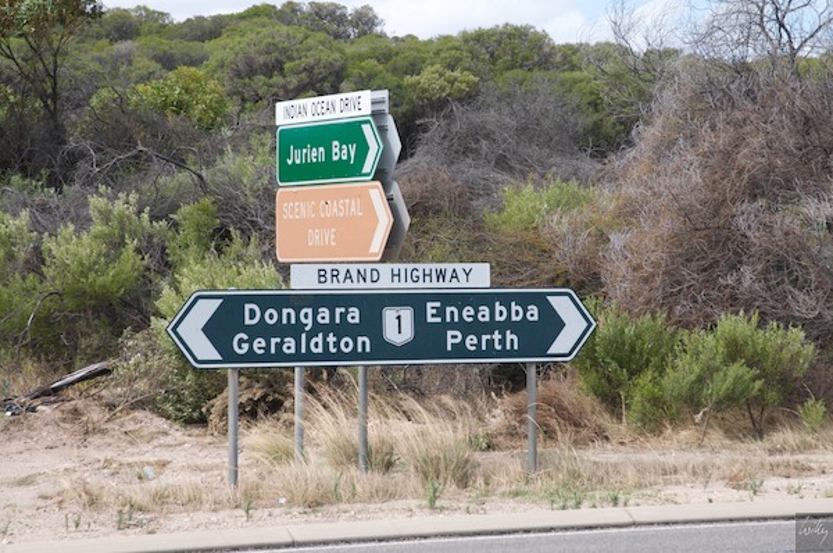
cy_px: 276
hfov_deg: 16.1
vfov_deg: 10.7
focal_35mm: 128
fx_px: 2945
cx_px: 416
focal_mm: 85
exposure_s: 1/320
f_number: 9
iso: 320
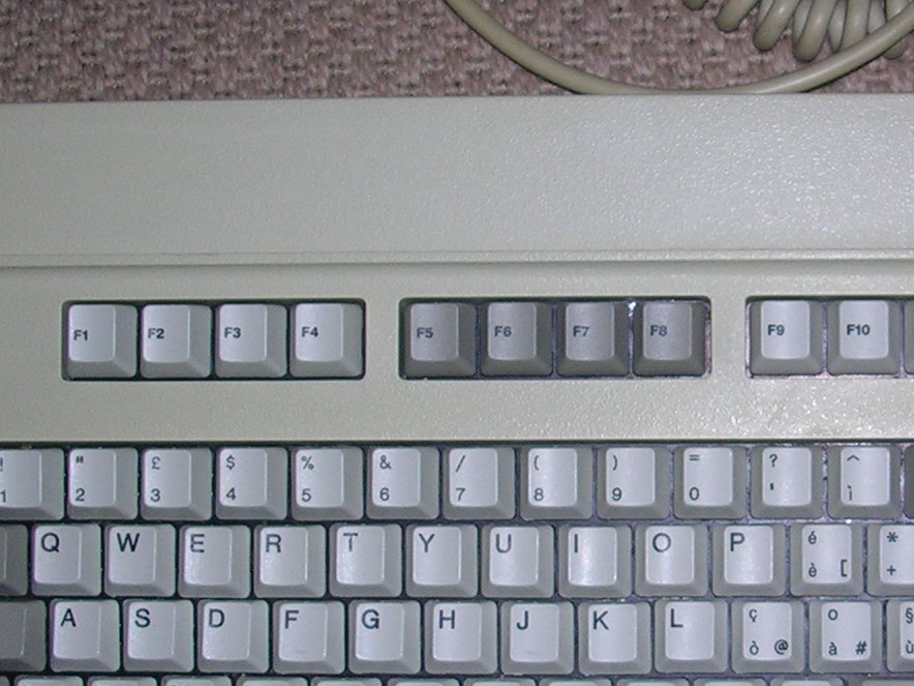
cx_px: 802
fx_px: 2324
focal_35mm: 88
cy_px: 384
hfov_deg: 21.8
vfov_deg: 16.8
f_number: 2.8
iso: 50
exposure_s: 1/60.1
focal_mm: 5.8
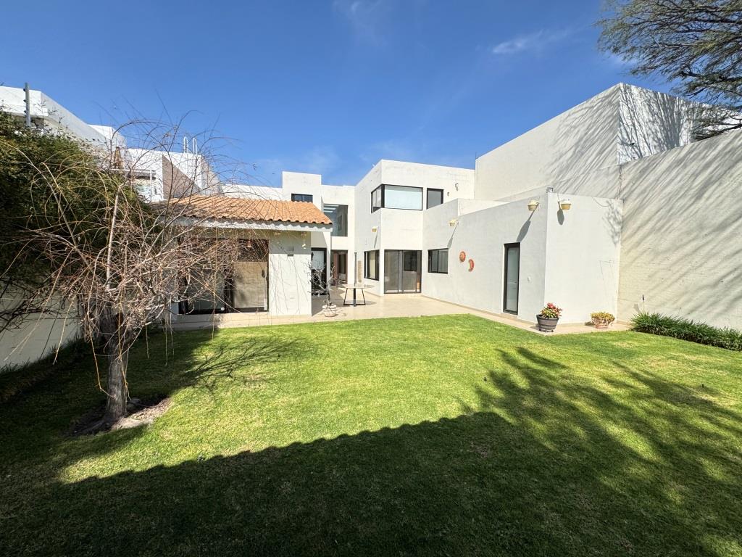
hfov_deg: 102.1
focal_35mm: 14
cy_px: 278
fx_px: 300
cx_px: 371
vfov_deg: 85.7
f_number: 2.2
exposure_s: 1/2342
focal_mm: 2.22
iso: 50
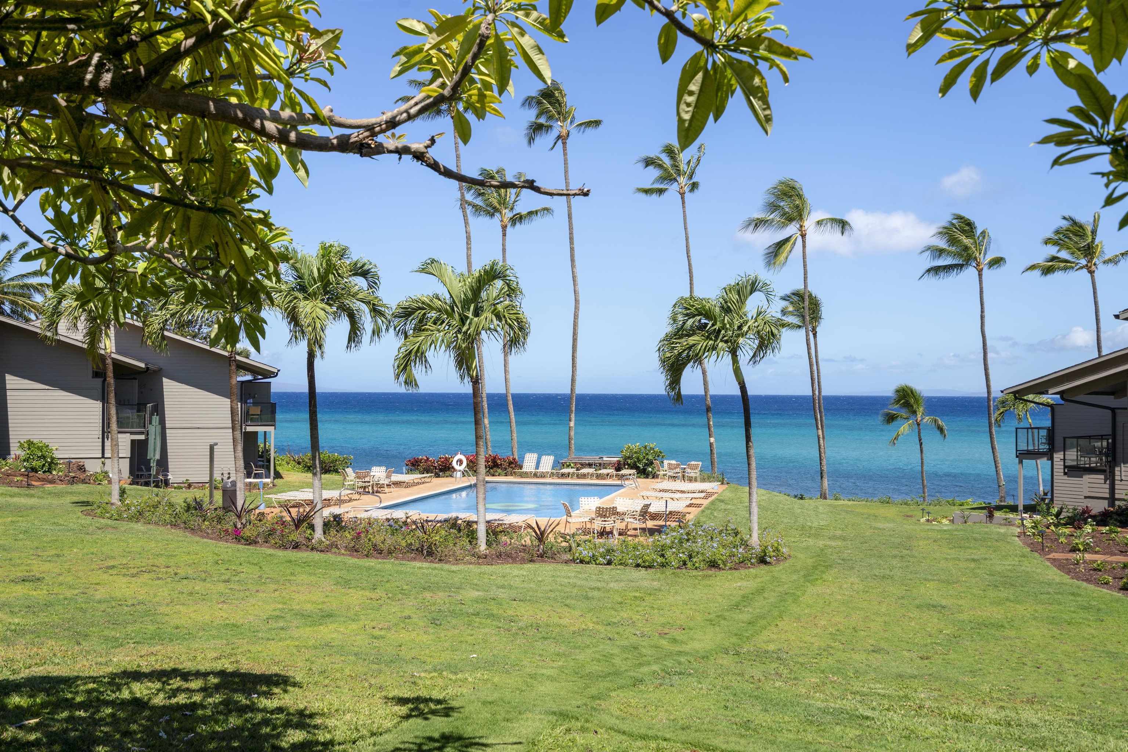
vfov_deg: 37.9
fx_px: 1097
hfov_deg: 54.4
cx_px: 564
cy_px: 376
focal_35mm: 35
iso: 100
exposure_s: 1/400
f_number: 8
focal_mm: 35
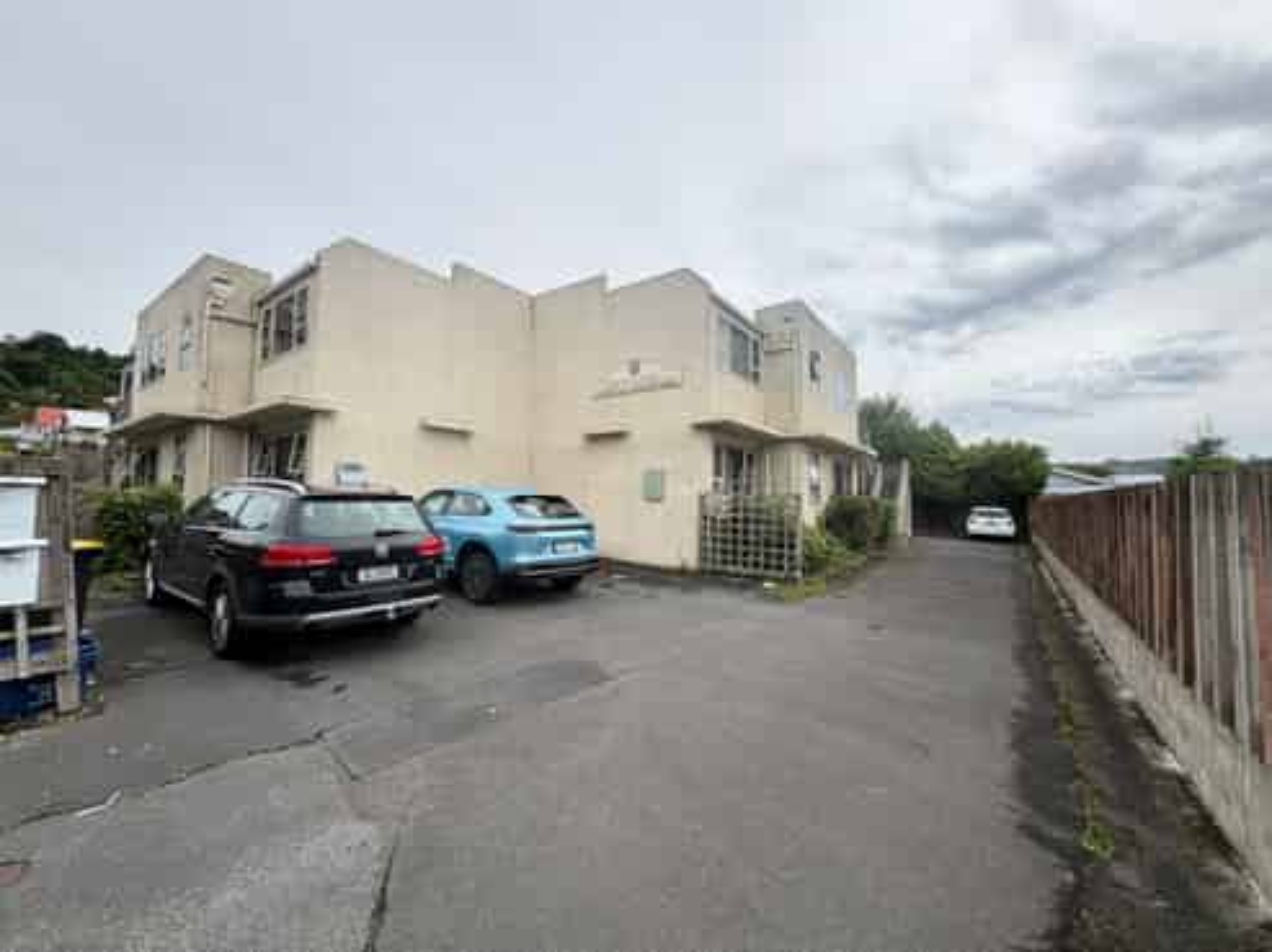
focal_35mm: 14
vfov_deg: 85.6
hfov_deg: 102.1
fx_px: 514
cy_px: 476
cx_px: 636
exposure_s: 1/1346
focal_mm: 2.22
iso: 50
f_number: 2.2
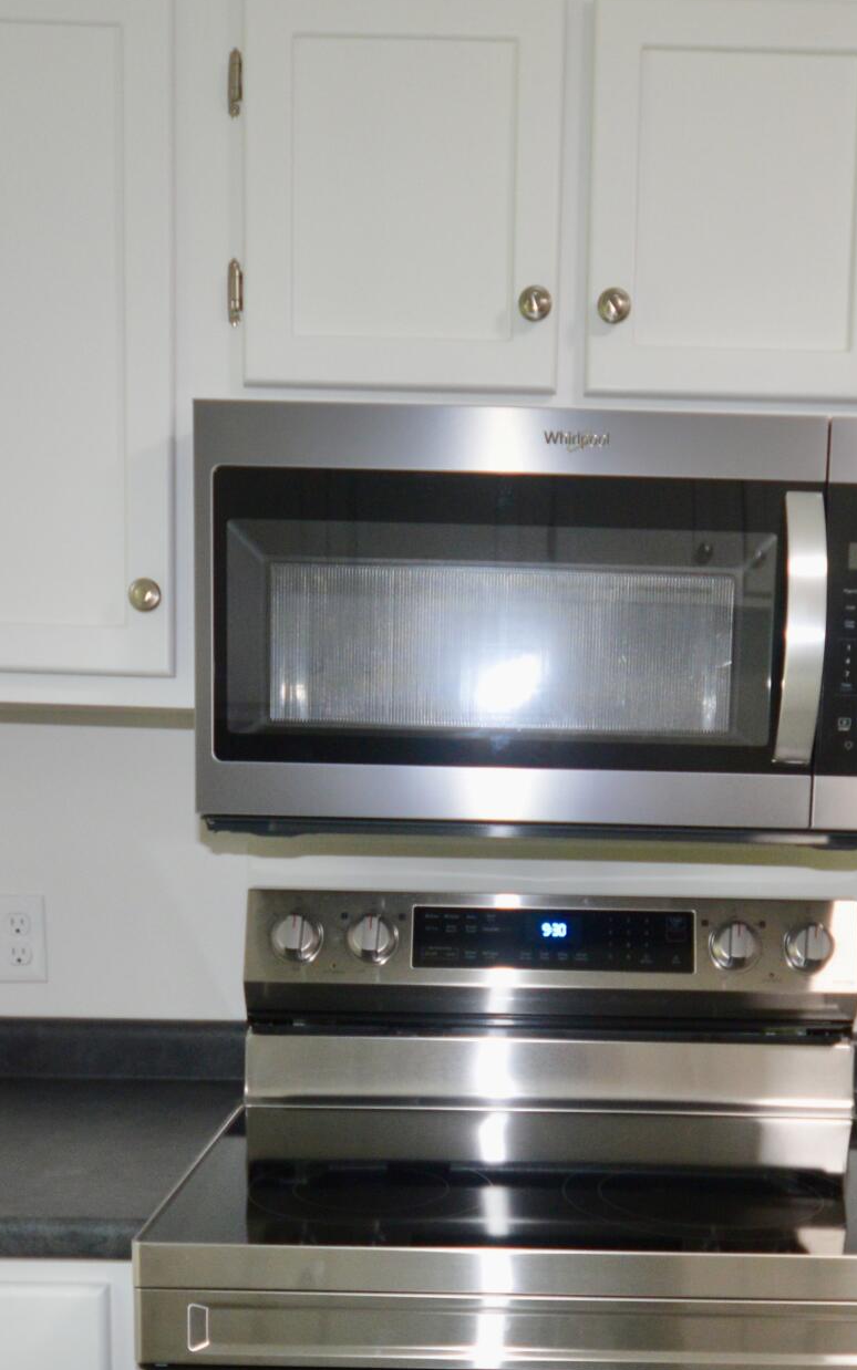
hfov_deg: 34.3
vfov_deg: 51.4
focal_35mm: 37
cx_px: 527
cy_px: 954
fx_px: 1382
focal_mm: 10
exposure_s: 1/60
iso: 560
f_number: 4
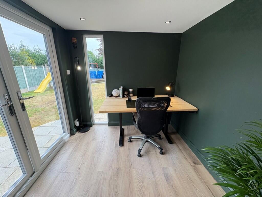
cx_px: 131
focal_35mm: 14
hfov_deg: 102.0
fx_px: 106
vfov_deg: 85.7
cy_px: 98
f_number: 2.2
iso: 80
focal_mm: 2.22
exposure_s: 1/120
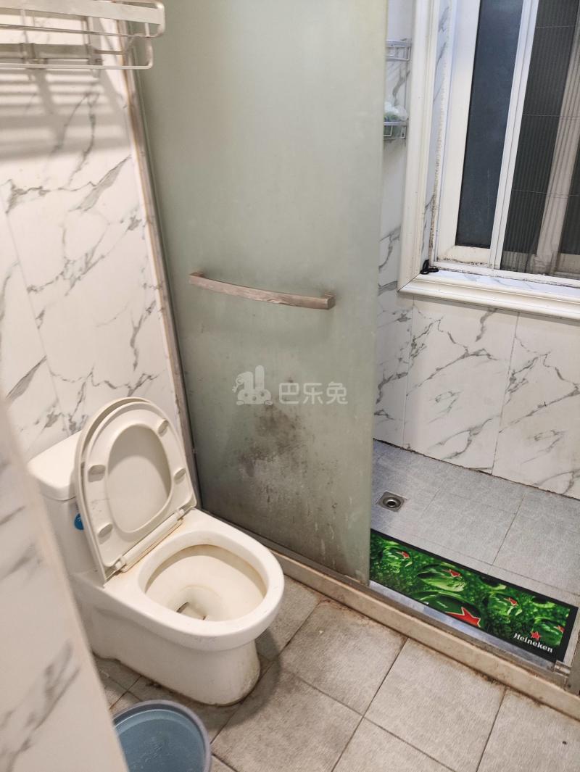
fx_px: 536
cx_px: 290
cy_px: 386
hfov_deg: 56.9
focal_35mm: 24
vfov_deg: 71.6
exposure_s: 1/33.3
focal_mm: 4.68
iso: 408
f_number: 1.8
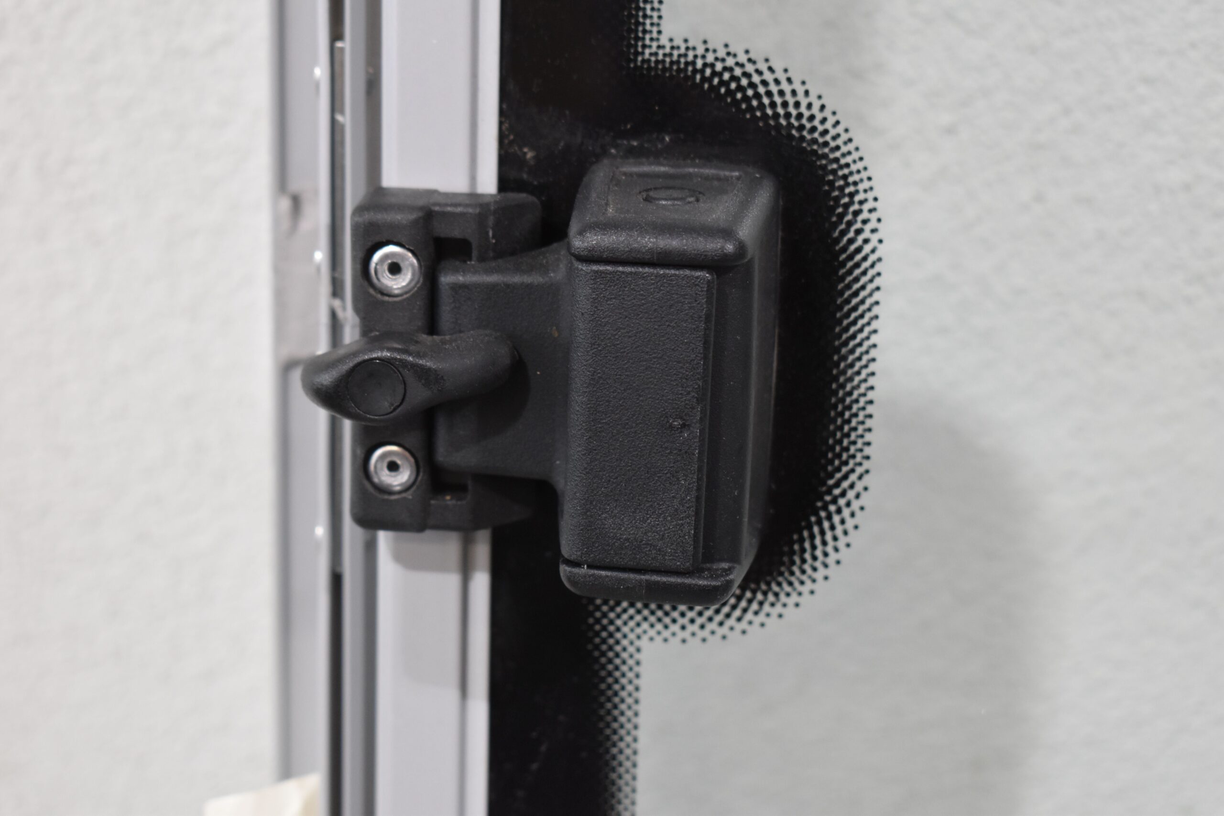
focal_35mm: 75
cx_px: 612
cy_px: 408
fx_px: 2550
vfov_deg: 18.2
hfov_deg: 27.0
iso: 1100
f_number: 5.6
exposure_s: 1/125
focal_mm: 50
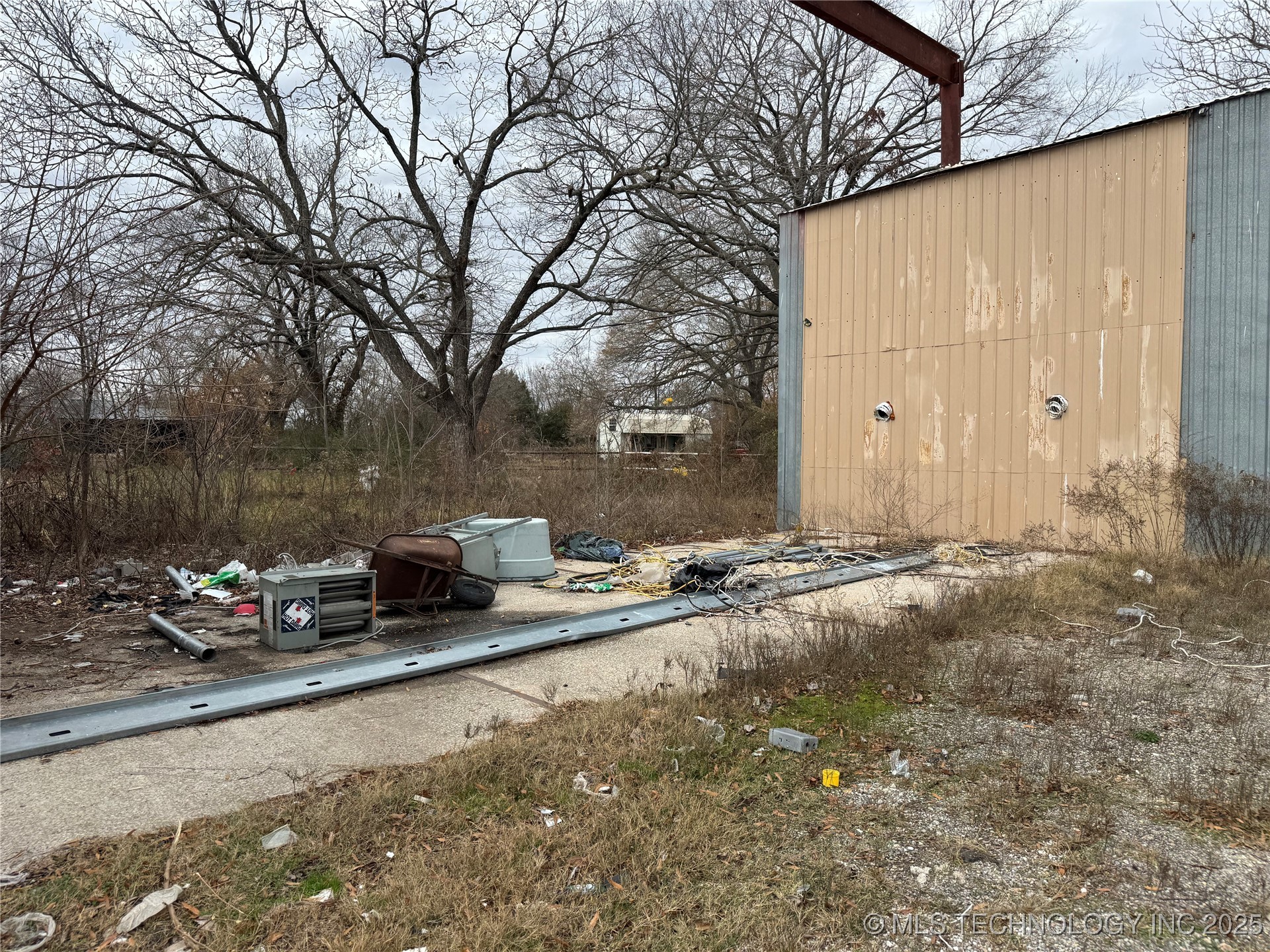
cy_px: 476
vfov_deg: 56.8
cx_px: 635
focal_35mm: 24
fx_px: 881
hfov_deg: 71.6
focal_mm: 6.76
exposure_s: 1/1767
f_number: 1.78
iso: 80
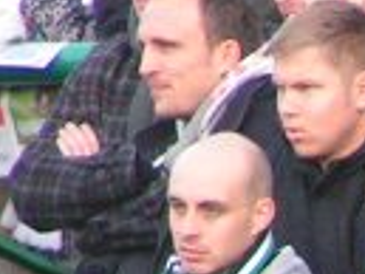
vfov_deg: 0.6
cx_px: 741
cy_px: 548
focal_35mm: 2361
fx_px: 24918
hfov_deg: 0.8
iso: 200
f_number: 3.5
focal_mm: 58
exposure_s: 1/250
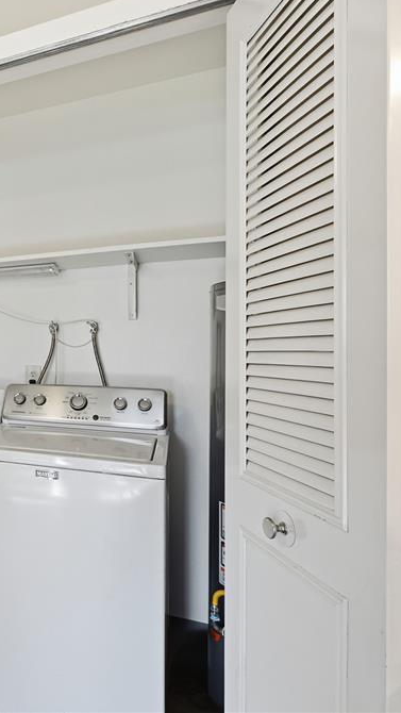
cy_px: 351
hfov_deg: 37.5
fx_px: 469
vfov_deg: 74.5
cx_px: -55
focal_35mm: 25
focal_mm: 15.5
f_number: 11
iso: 800
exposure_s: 1/50
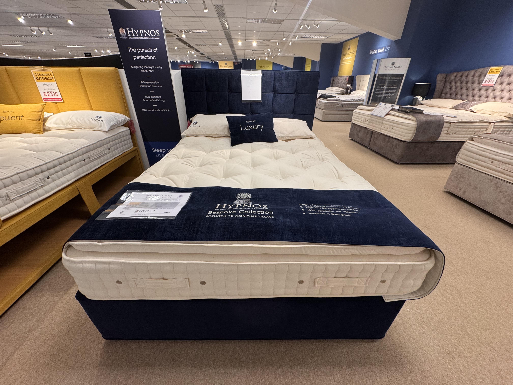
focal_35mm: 14
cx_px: 256
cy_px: 192
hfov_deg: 102.1
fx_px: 207
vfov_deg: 85.7
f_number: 2.2
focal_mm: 2.22
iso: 200
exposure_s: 1/100
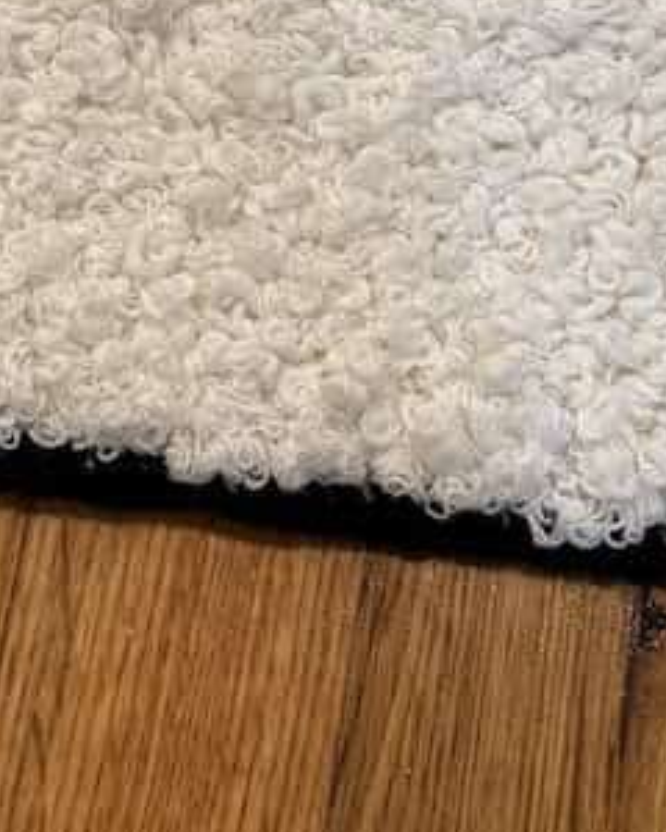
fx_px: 2464
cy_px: 97
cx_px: 33
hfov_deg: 15.2
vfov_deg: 18.9
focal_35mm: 100
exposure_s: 1/60
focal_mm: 6.8
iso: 250
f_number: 1.8
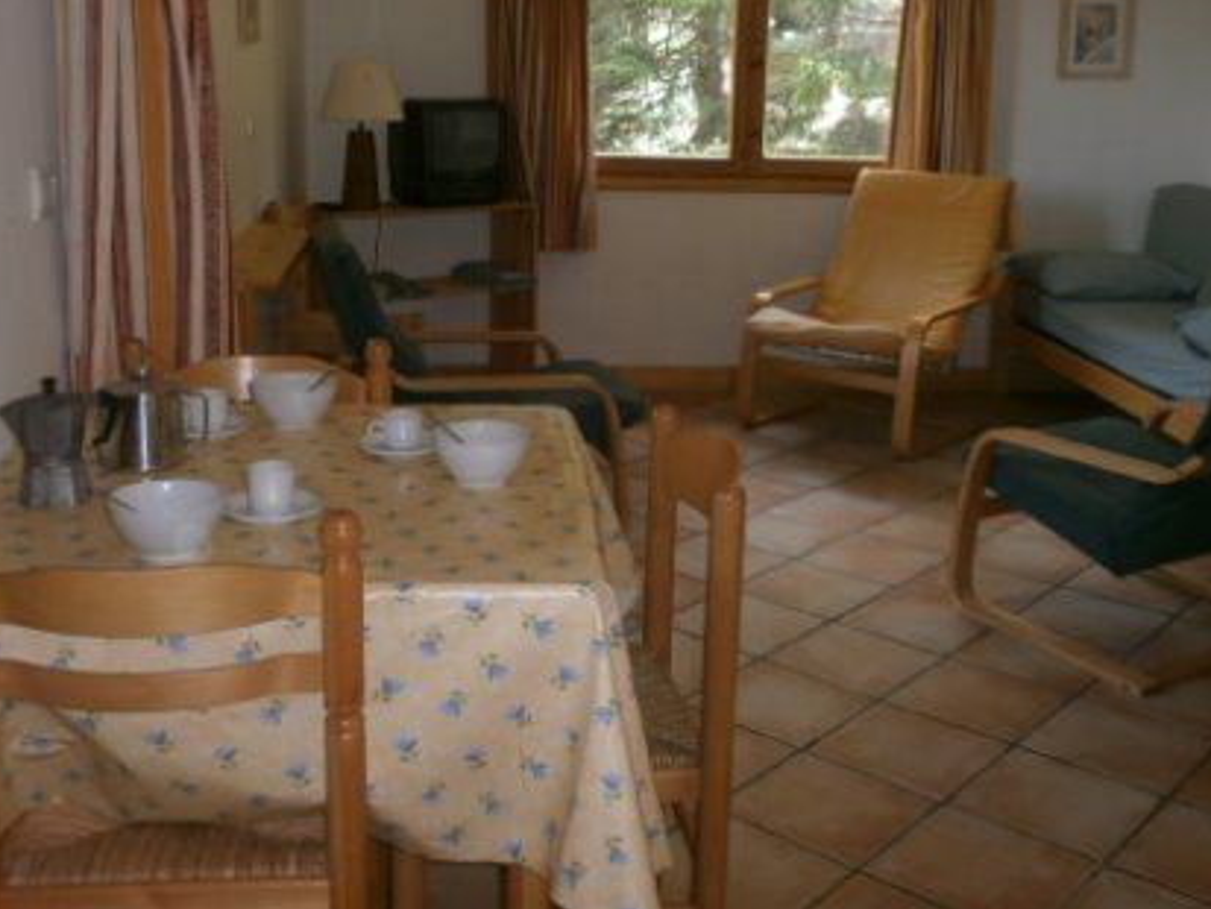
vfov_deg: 34.9
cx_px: 591
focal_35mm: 41
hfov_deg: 45.8
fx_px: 1435
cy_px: 331
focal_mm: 4.8
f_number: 2.9
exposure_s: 1/30
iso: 100
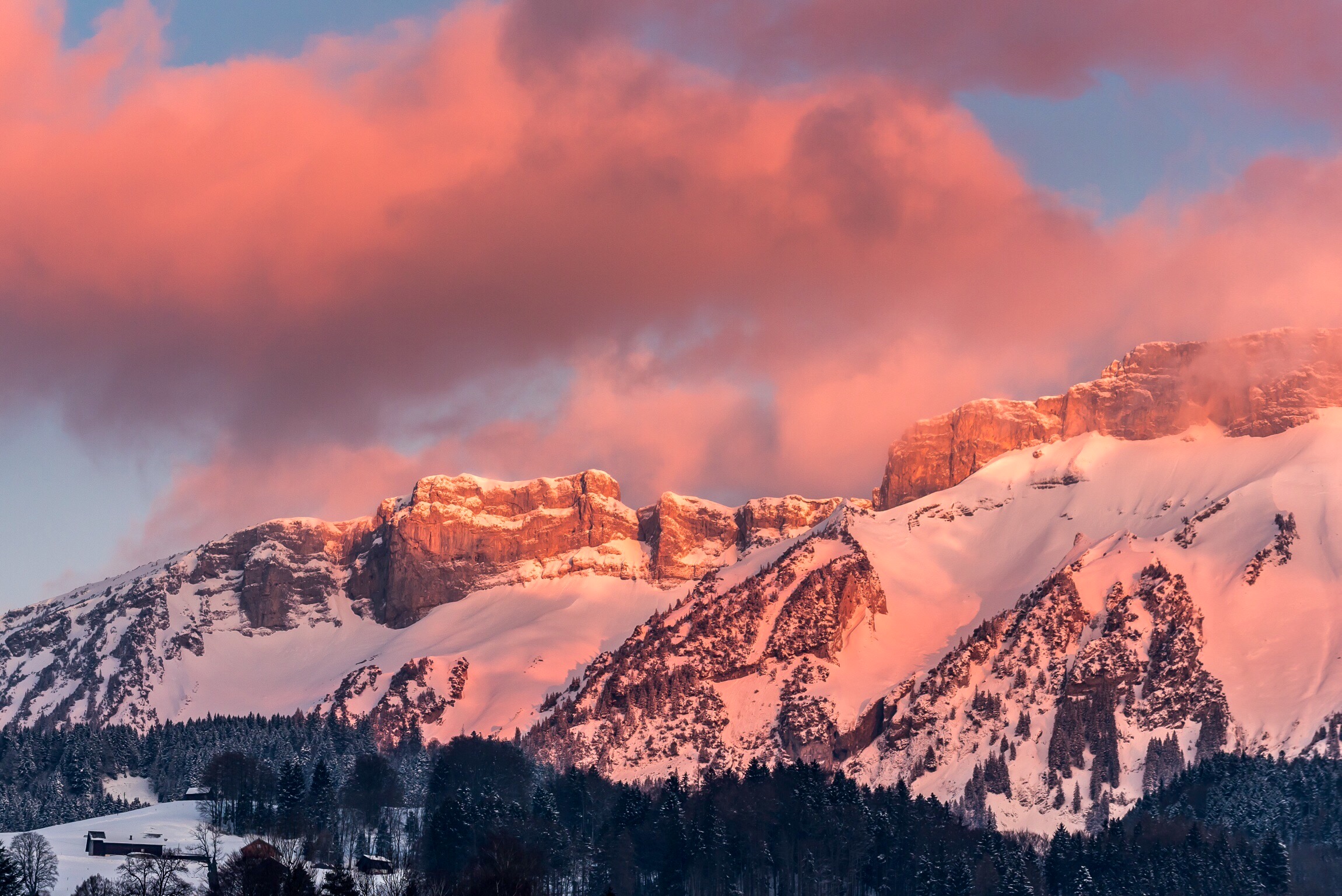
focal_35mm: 135
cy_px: 448
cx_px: 671
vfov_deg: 10.2
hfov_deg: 15.2
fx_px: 5034
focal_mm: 135
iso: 280
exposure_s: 1/160
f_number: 7.1
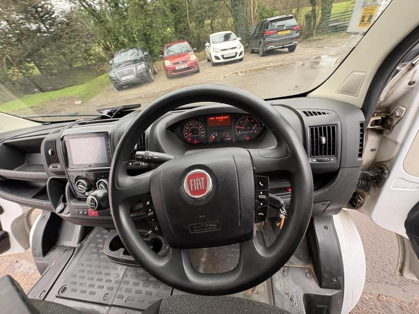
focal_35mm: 14
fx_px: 169
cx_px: 210
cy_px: 157
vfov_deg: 85.7
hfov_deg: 102.1
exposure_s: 1/60
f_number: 2.2
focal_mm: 2.22
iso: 320
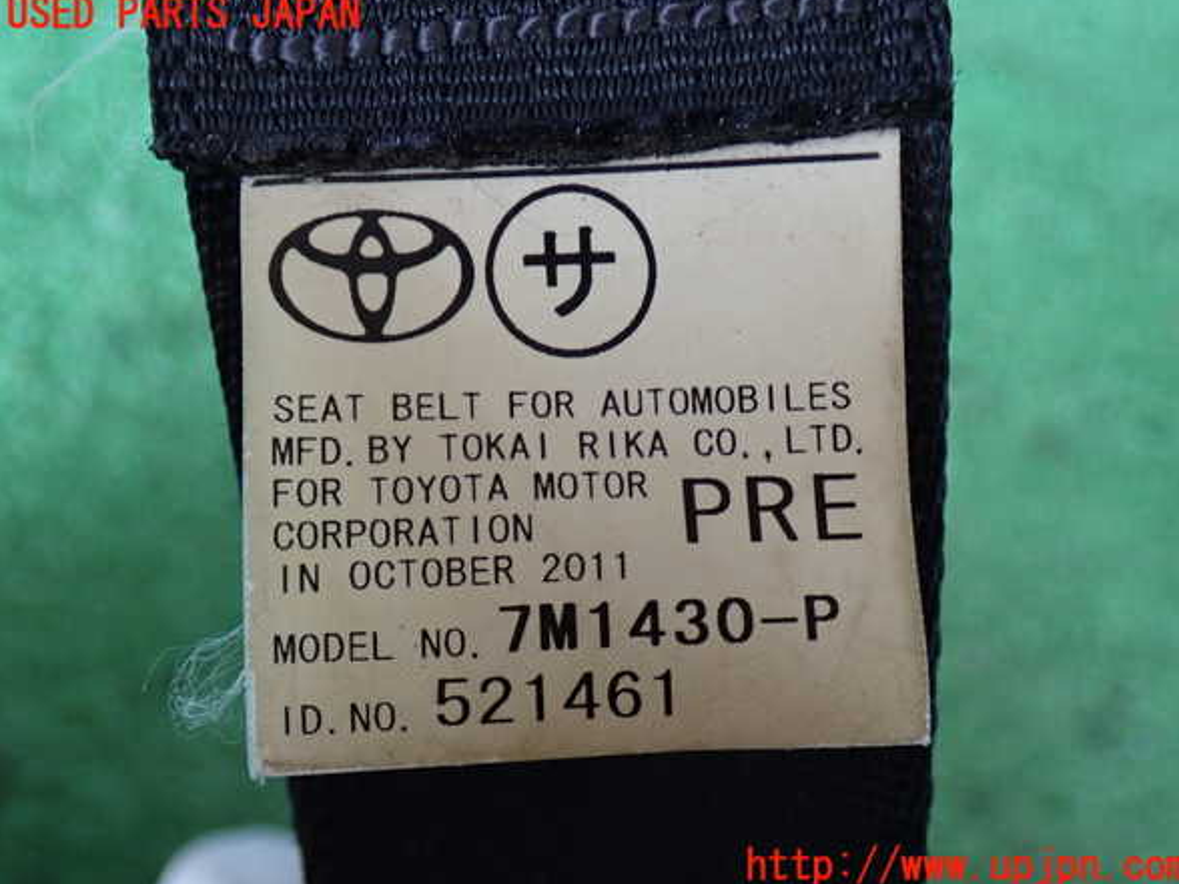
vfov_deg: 30.3
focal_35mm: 48
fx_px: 1635
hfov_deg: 39.7
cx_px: 598
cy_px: 441
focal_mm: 8.4
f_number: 3.1
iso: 320
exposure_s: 1/50
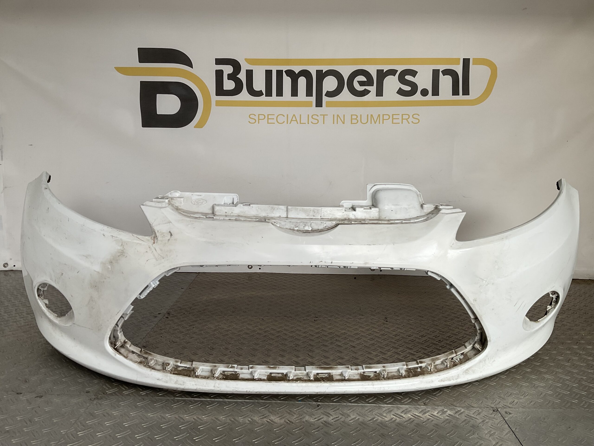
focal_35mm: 29
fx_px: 498
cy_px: 223
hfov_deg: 61.7
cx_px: 297
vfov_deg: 48.2
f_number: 1.8
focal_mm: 3
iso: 20
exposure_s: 1/120
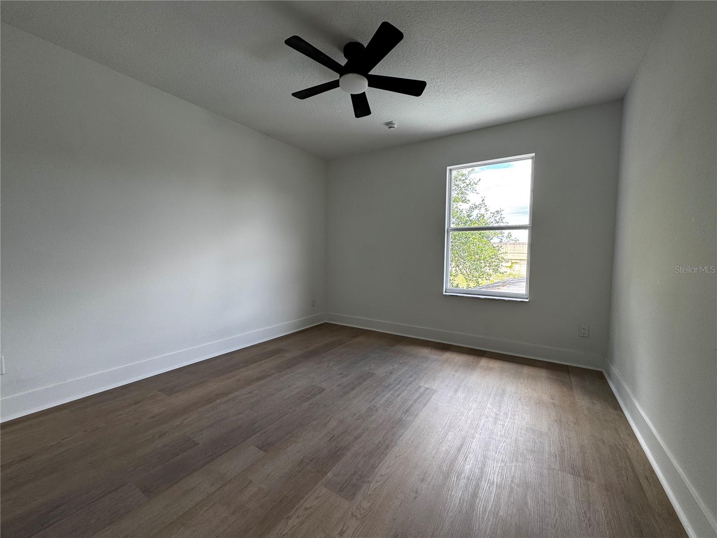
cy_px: 269
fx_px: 290
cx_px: 358
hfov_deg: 102.1
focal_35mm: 14
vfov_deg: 85.7
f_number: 2.2
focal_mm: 2.22
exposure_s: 1/99
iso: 50
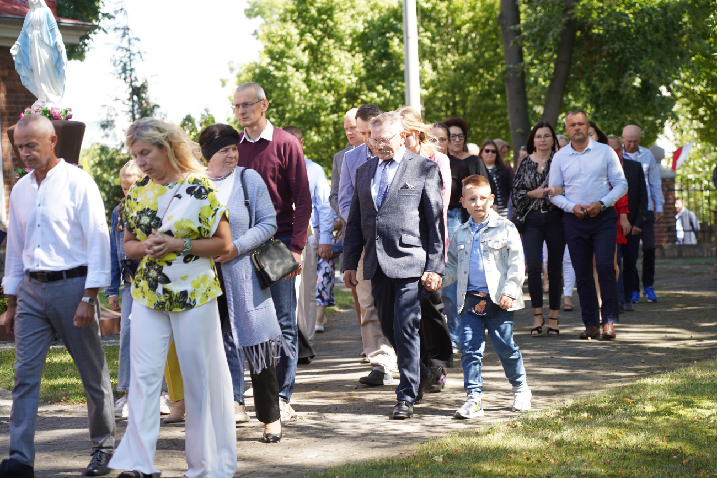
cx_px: 358
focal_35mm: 105
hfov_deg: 19.5
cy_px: 239
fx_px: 2091
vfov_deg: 13.0
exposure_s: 1/100
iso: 100
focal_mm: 105
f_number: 4
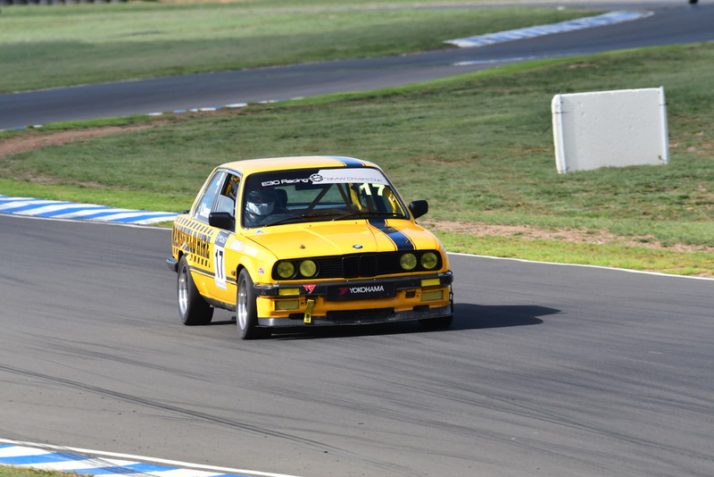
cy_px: 238
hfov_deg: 3.1
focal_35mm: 660
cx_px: 357
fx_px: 13094
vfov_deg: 2.1
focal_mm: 440
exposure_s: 1/640
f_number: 9
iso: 400
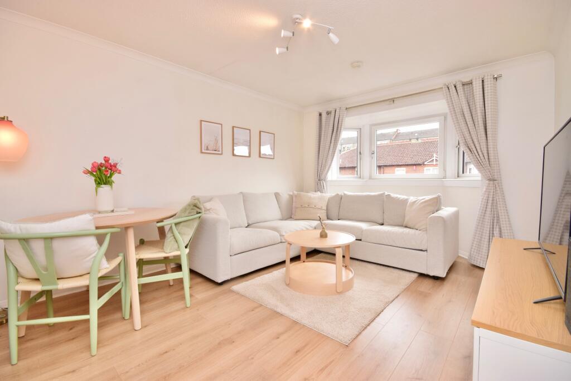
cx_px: 286
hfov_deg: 100.4
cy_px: 190
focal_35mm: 15
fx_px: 238
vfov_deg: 77.3
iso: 800
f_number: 10
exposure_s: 1/100
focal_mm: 10
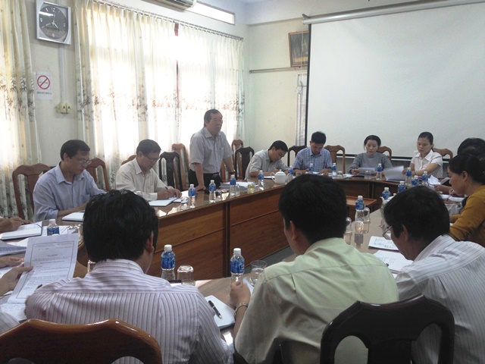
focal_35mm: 33
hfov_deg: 55.4
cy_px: 182
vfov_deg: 42.9
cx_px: 242
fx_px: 462
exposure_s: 1/20
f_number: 2.4
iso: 50
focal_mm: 4.12
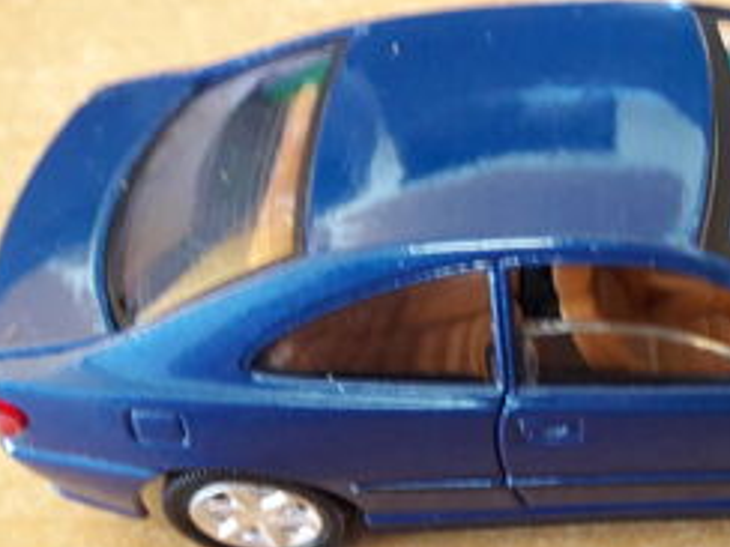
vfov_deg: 26.6
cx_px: 658
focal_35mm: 55
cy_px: 263
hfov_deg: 33.1
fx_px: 1160
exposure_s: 1/17
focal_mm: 3.7
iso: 200
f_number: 1.9
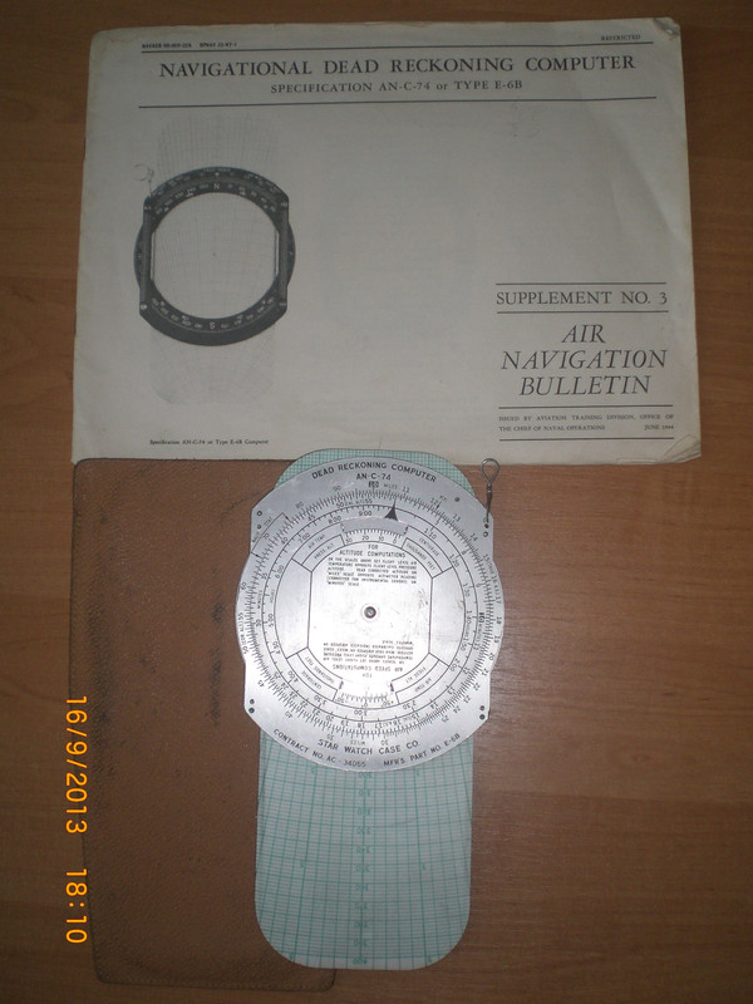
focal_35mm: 38
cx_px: 376
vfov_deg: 49.0
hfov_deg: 37.7
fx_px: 1102
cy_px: 502
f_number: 3.1
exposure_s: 1/60
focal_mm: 6.3
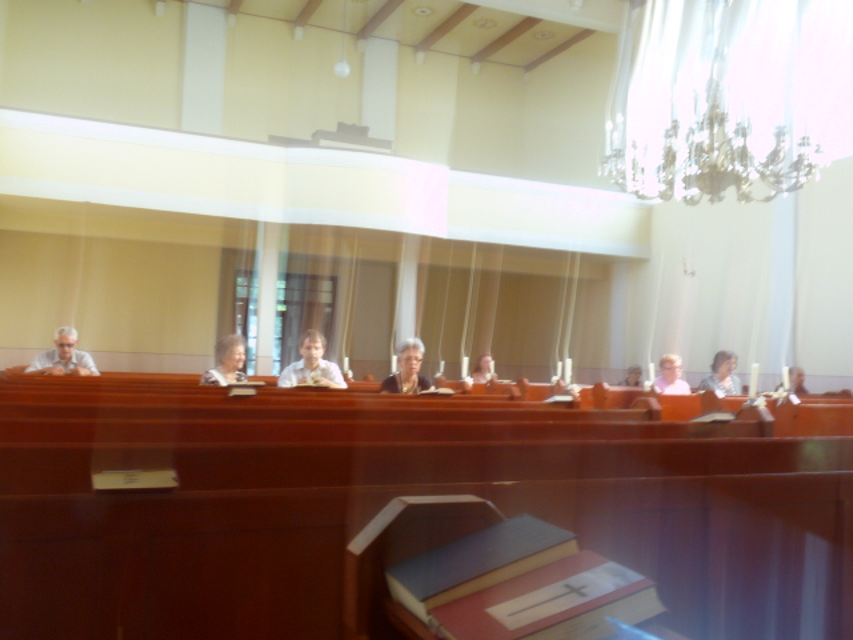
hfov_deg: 55.4
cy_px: 320
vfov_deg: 42.9
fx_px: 813
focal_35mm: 33
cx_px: 426
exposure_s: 1/2.5
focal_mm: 4.8
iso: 100
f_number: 6.3
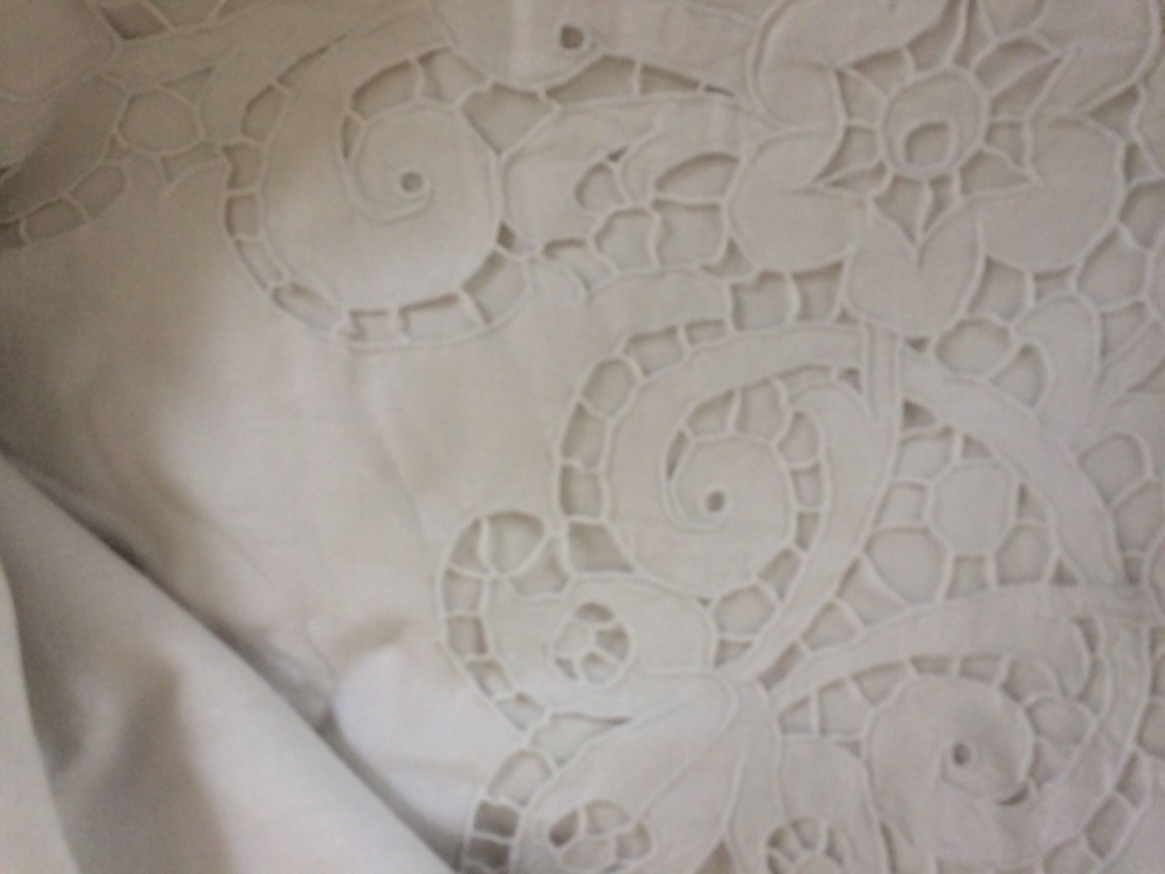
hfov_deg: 61.7
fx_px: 976
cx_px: 582
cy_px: 437
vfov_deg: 48.2
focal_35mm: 29
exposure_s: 1/100
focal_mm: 4.15
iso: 250
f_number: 2.2
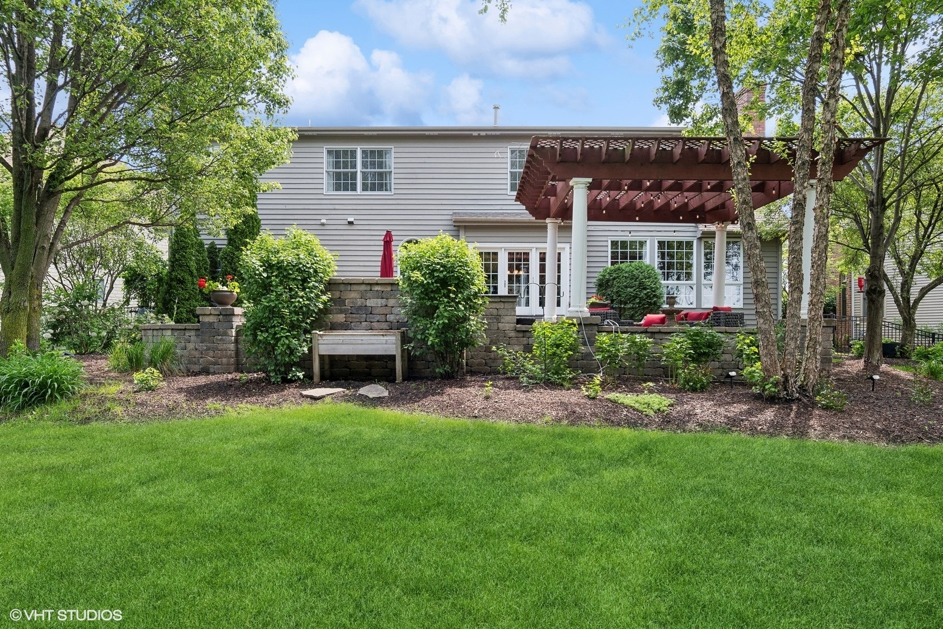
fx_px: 550
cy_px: 314
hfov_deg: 81.2
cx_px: 472
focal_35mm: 21
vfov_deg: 59.5
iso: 250
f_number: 8
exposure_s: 1/160
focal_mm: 14
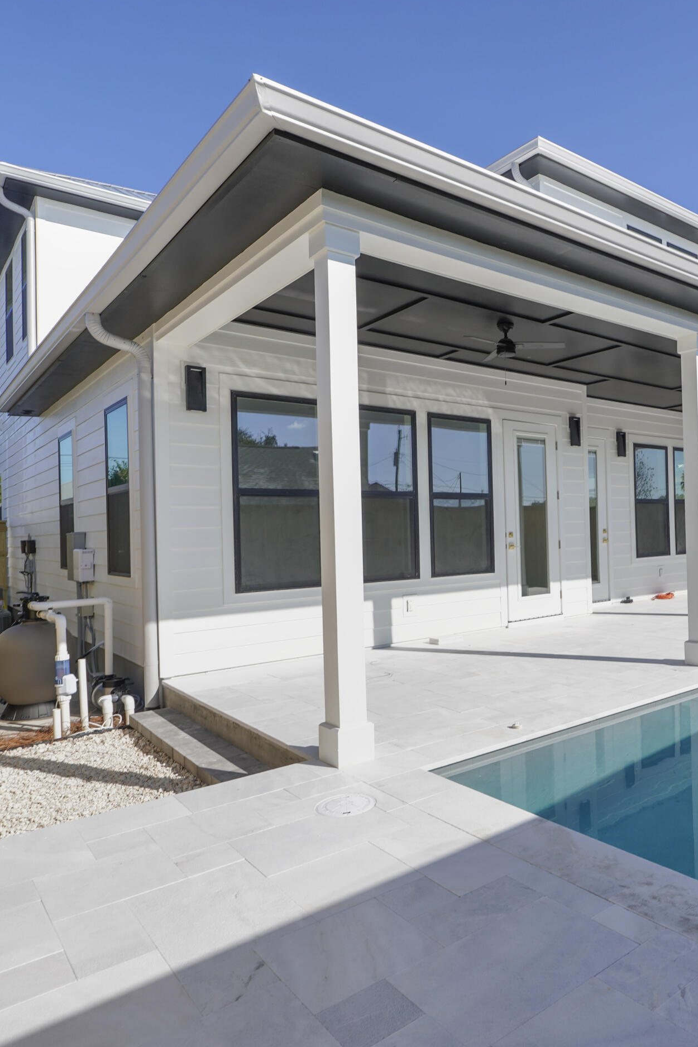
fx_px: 698
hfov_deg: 50.2
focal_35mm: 24
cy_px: 524
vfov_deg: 73.7
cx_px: 551
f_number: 5.6
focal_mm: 10
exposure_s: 1/320
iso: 100
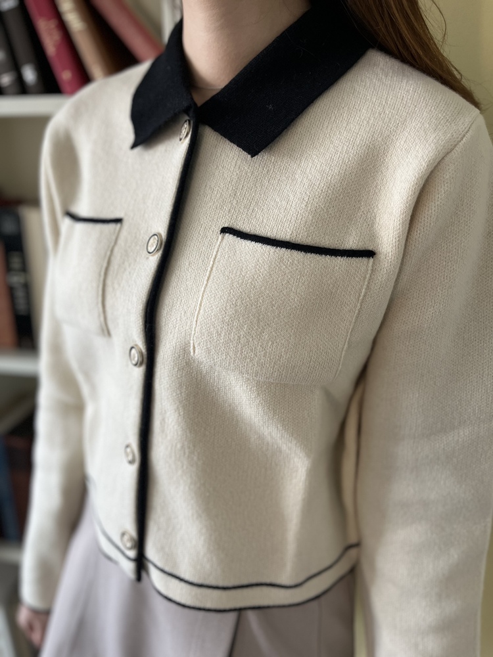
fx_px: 494
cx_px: 246
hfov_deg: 53.1
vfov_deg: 67.3
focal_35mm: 26
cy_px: 328
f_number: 1.6
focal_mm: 5.1
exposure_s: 1/60
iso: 160
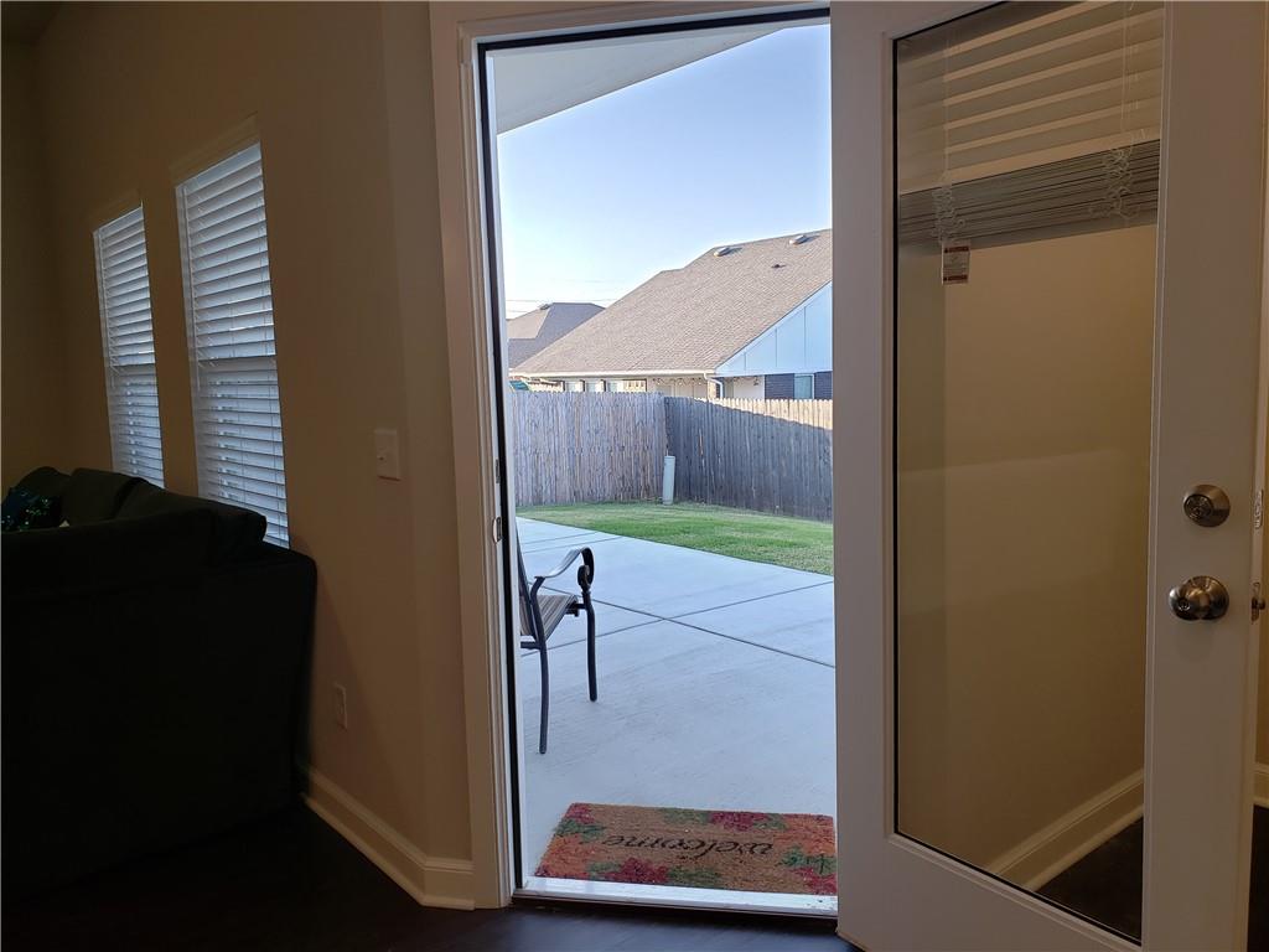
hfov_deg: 67.3
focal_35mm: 26
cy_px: 476
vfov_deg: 53.1
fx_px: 953
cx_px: 634
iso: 64
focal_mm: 4.3
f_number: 2.4
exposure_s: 1/120
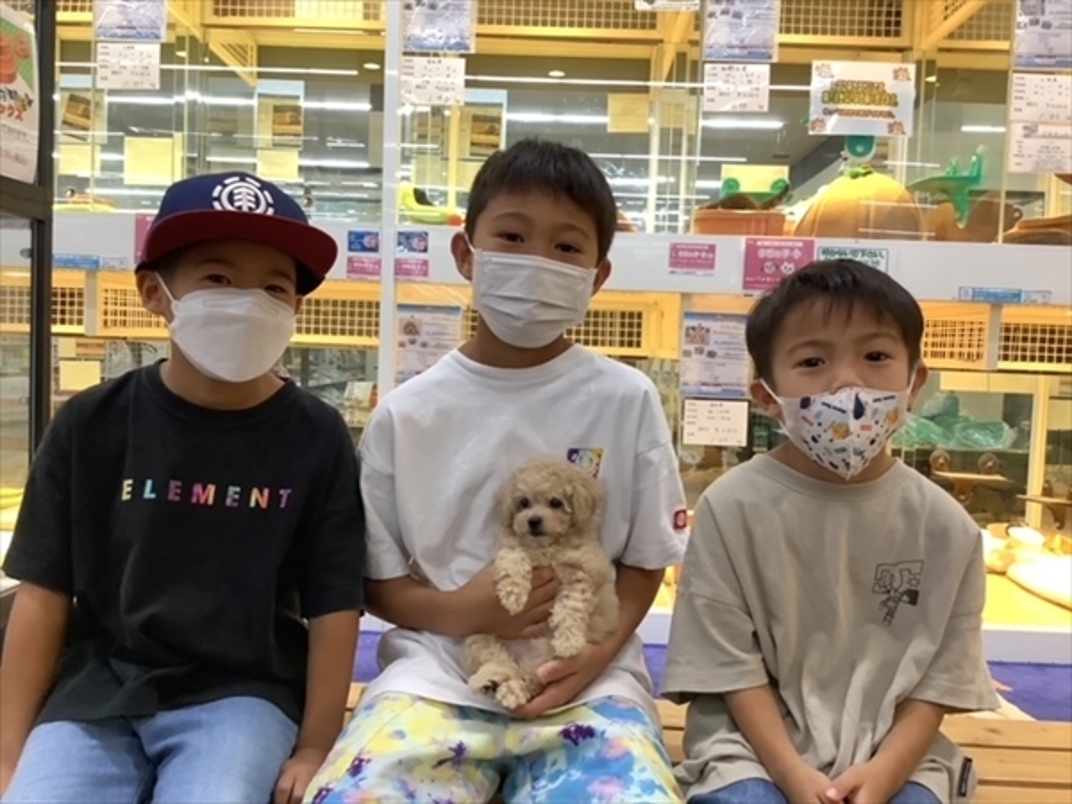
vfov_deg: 45.4
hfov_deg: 58.4
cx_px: 536
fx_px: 960
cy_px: 402
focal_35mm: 31
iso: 200
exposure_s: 1/60
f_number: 2.4
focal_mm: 3.3
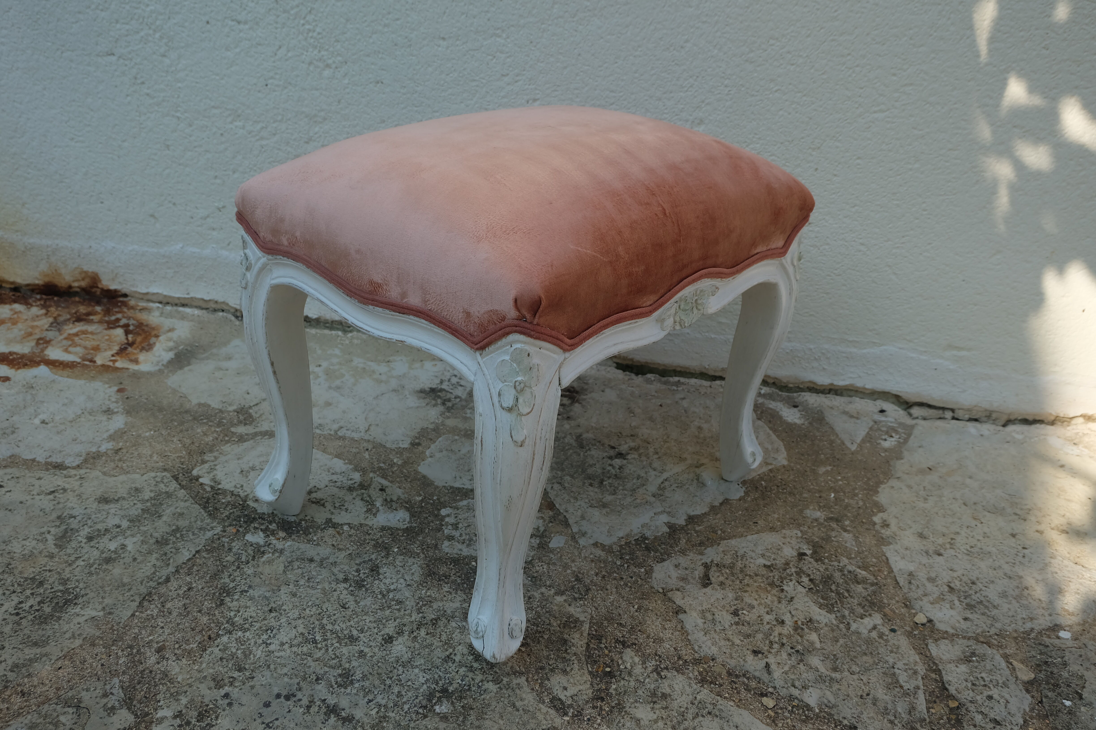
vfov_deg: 45.0
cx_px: 548
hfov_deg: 63.7
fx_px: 883
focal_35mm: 29
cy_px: 365
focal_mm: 19.2
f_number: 6.4
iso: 400
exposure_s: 1/400
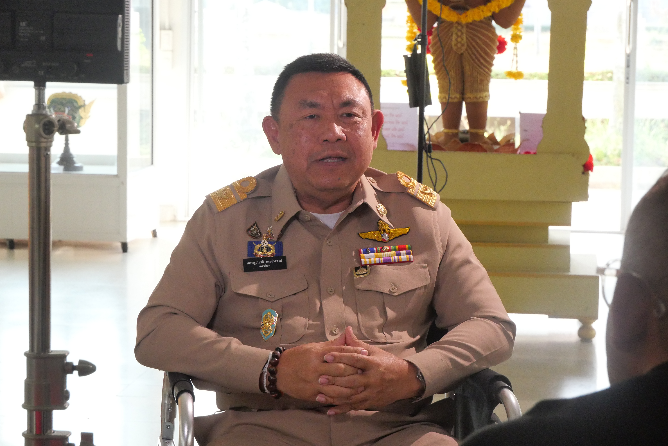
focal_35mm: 97
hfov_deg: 21.0
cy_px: 223
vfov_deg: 14.1
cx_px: 334
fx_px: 1801
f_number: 8
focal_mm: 47
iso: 3200
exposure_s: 1/320
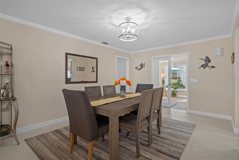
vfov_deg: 70.4
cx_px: 120
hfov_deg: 93.3
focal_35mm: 17
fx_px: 113
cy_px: 80
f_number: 8
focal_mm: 17
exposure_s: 1
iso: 320
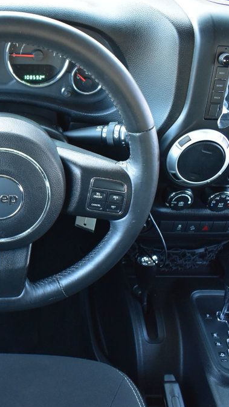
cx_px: -15
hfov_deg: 25.9
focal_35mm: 43
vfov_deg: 47.3
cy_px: 204
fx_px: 464
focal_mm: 18
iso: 1600
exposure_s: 1/15
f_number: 5.6
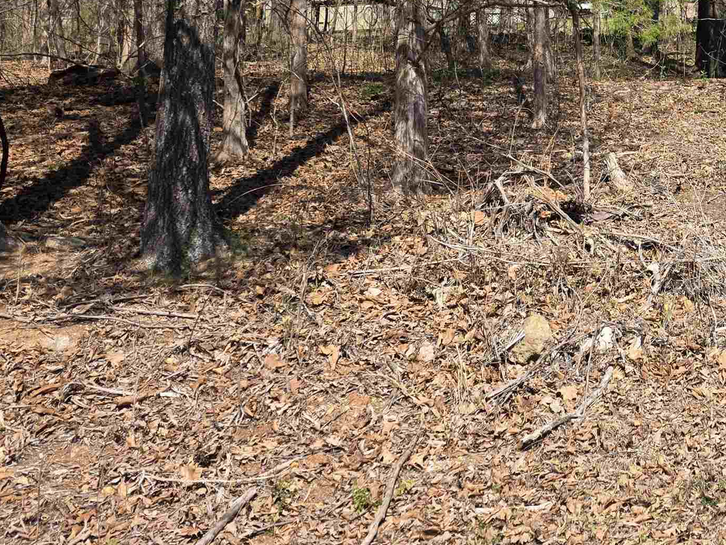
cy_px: 35
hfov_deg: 33.7
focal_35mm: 51
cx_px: 752
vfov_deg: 27.3
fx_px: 1070
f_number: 1.7
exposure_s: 1/3117
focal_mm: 6.3
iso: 80
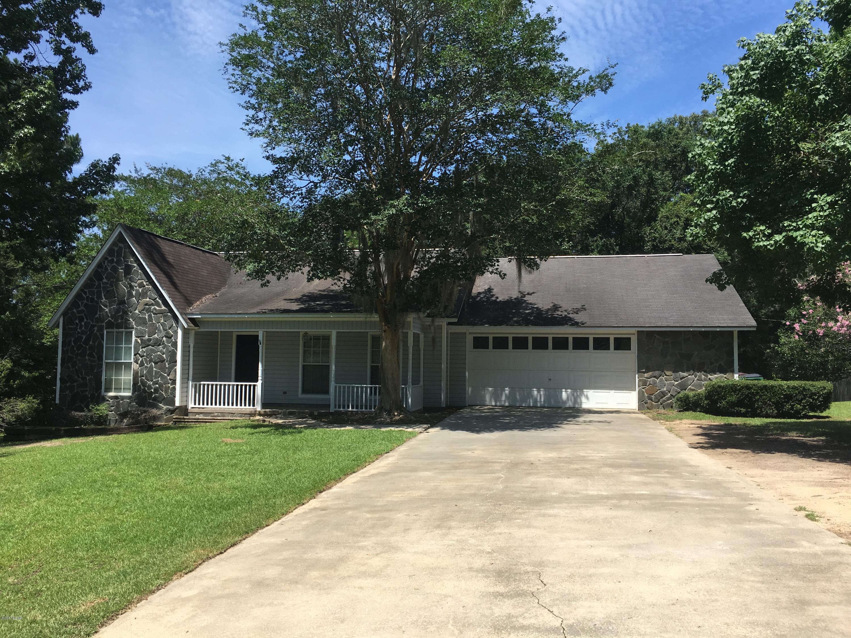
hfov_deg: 61.7
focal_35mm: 29
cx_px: 426
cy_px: 319
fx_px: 713
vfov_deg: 48.2
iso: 25
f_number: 2.2
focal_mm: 4.15
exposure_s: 1/1451
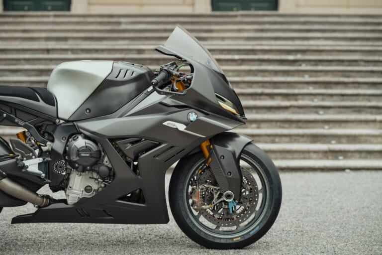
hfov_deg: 20.0
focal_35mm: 102
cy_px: 128
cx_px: 191
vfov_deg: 13.4
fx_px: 1082
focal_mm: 102
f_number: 4
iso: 200
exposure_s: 1/100
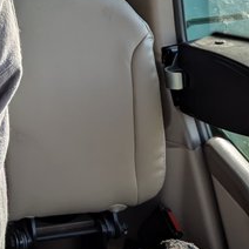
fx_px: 570
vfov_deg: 22.1
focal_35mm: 70
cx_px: -88
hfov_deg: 21.8
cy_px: -78
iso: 55
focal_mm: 2.74
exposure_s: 1/675
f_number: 2.2
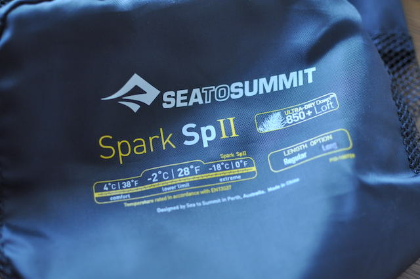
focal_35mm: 52
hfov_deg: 37.9
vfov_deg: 25.7
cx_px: 210
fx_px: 612
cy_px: 140
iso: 1100
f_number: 1.8
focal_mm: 35
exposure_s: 1/30
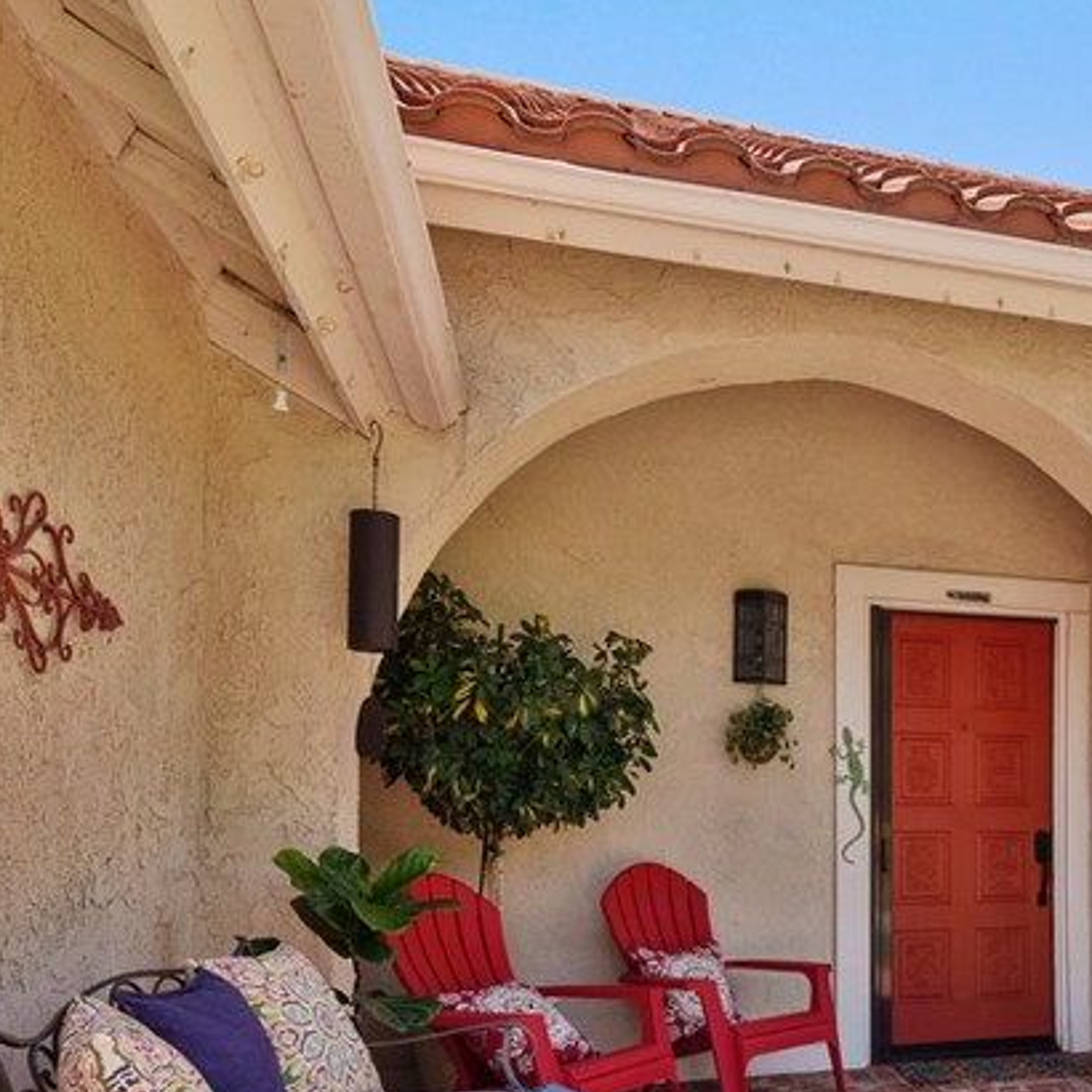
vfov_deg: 47.0
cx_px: 1039
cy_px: 798
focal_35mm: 34
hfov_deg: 43.1
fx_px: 1213
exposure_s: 1/400
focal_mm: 16
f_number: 5.6
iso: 250
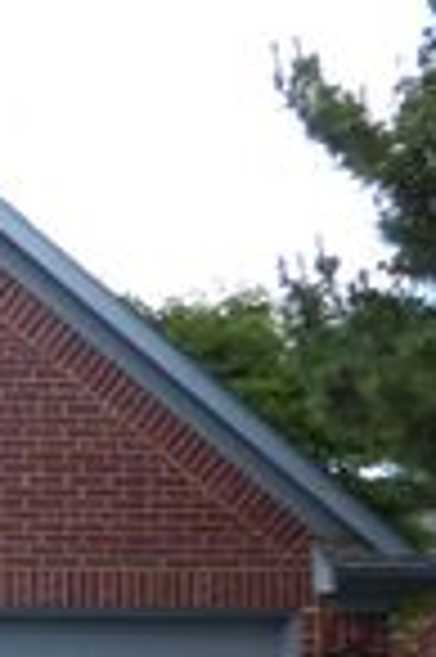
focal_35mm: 114
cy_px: 587
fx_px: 2076
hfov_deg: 10.2
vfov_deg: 17.7
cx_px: -652
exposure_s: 1/200
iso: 100
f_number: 3.3
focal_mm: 5.53
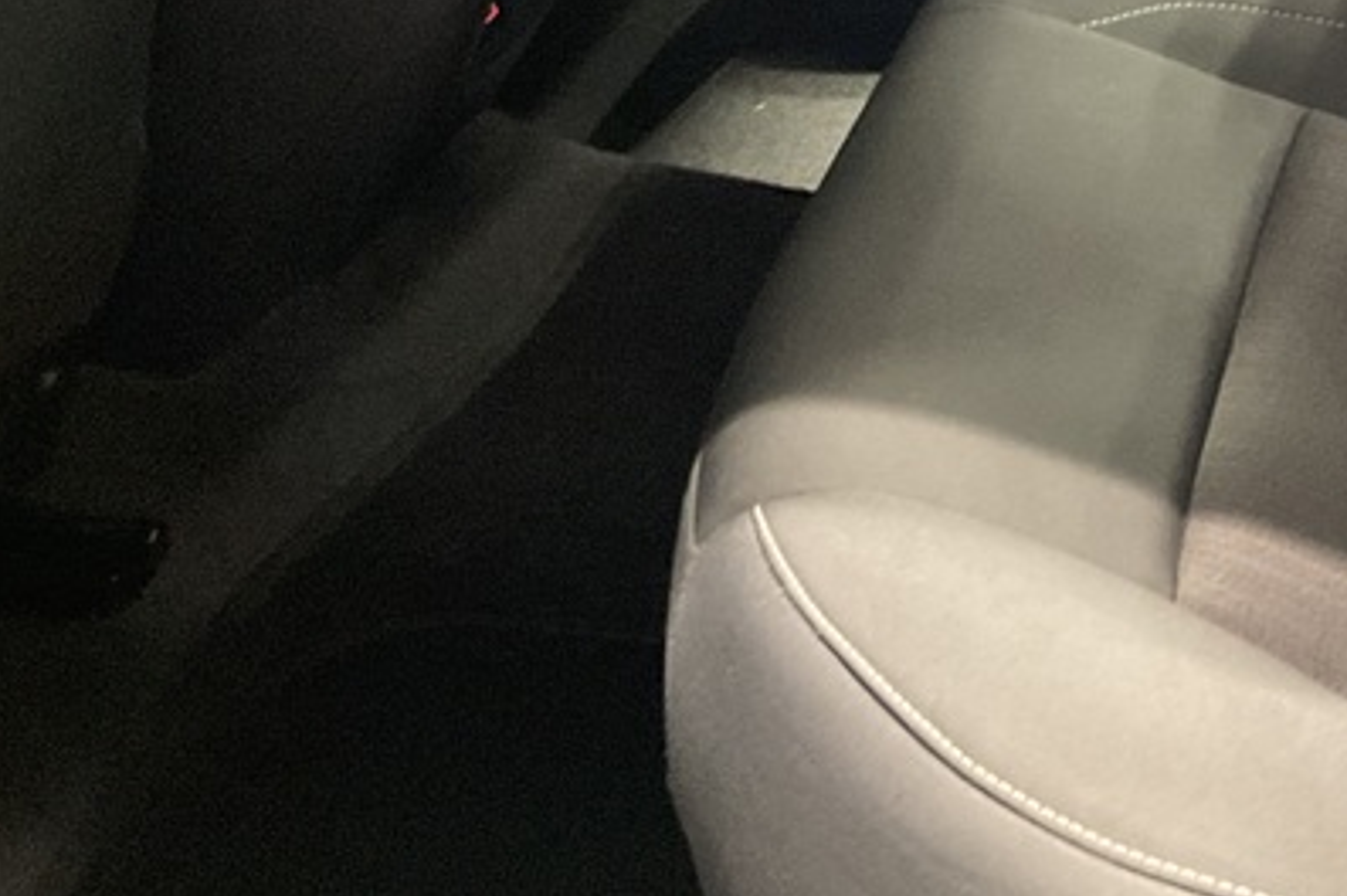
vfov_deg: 17.5
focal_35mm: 73
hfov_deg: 25.6
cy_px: -265
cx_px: 1503
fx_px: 2729
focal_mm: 3
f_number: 1.8
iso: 320
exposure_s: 1/25
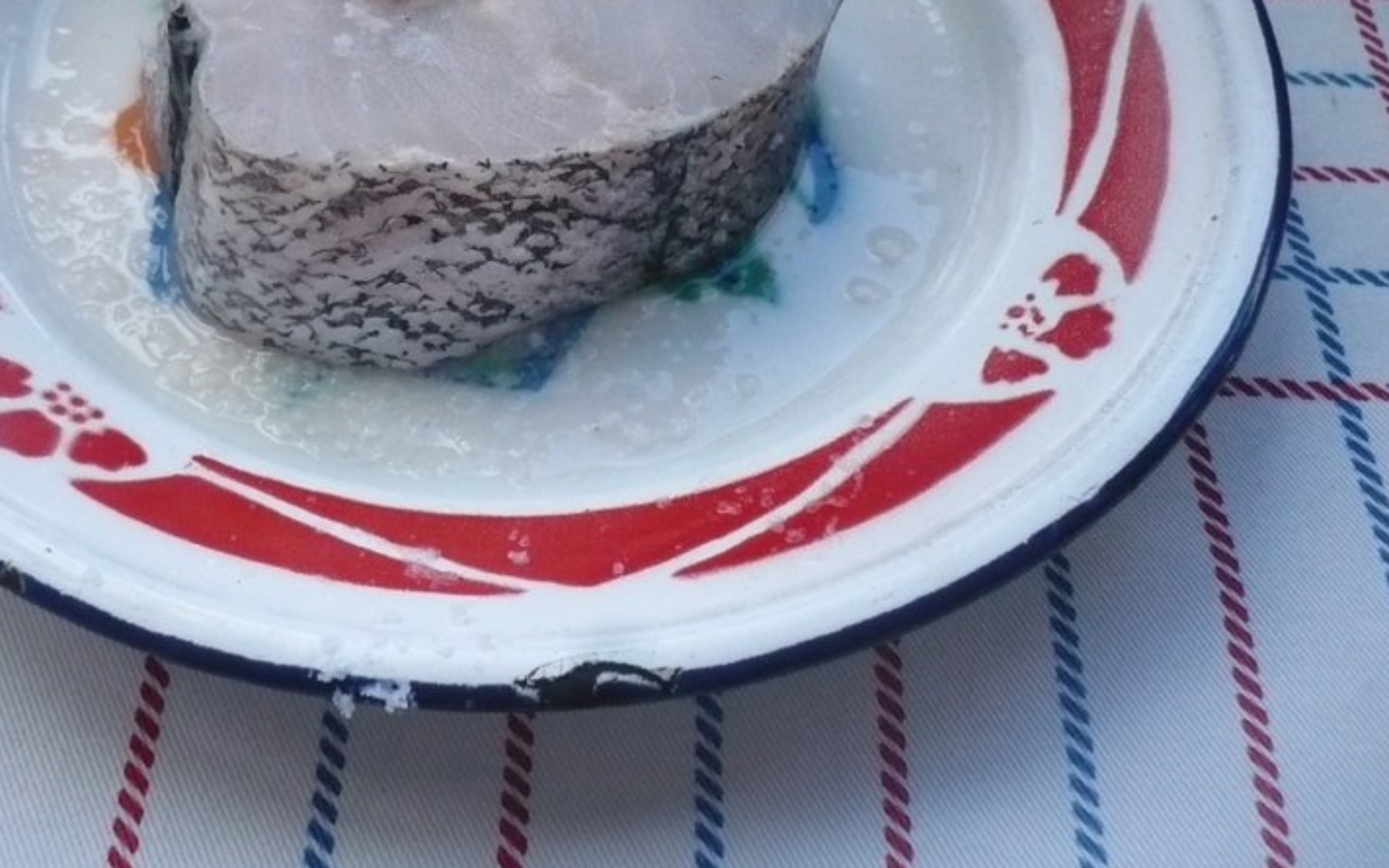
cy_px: 181
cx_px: 480
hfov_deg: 39.9
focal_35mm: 50
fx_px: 1893
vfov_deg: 25.4
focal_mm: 5.8
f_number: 2.8
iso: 400
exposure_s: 1/500
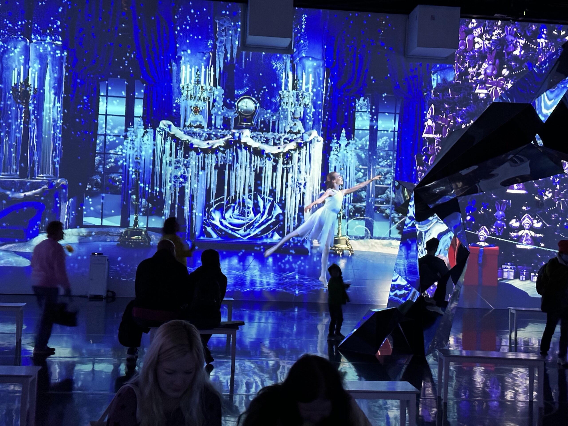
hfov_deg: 39.7
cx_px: 284
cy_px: 213
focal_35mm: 48
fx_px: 788
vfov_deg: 30.3
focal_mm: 6.86
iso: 640
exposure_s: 1/18
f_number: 1.78
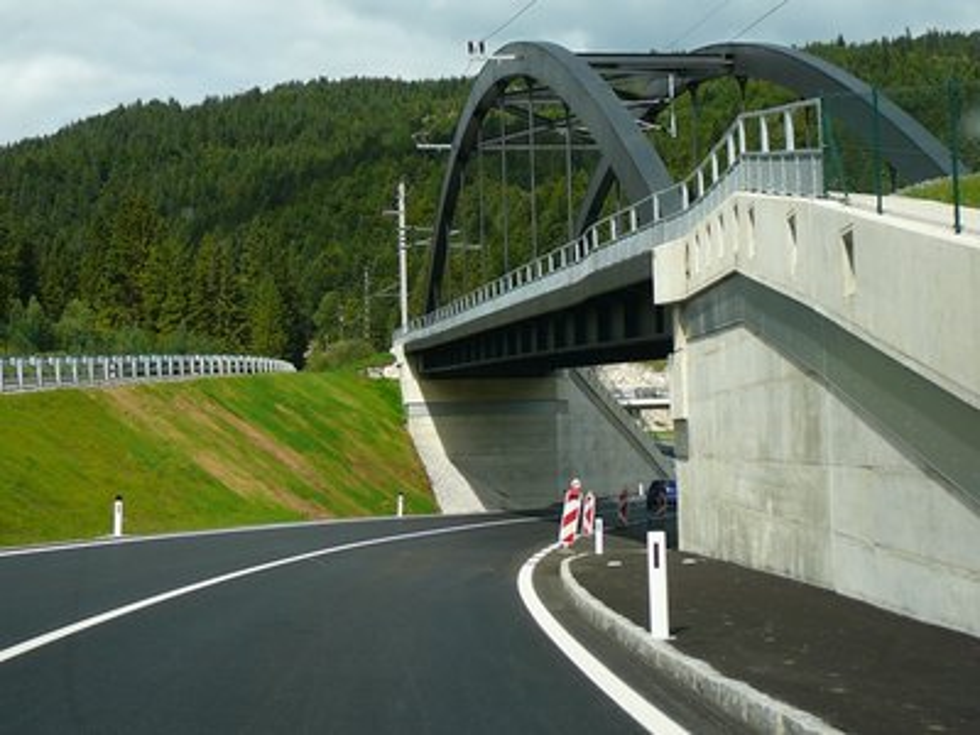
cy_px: 368
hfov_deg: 31.7
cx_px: 490
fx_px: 1727
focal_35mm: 61
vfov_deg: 24.0
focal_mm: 9.1
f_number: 3.6
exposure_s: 1/800
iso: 80
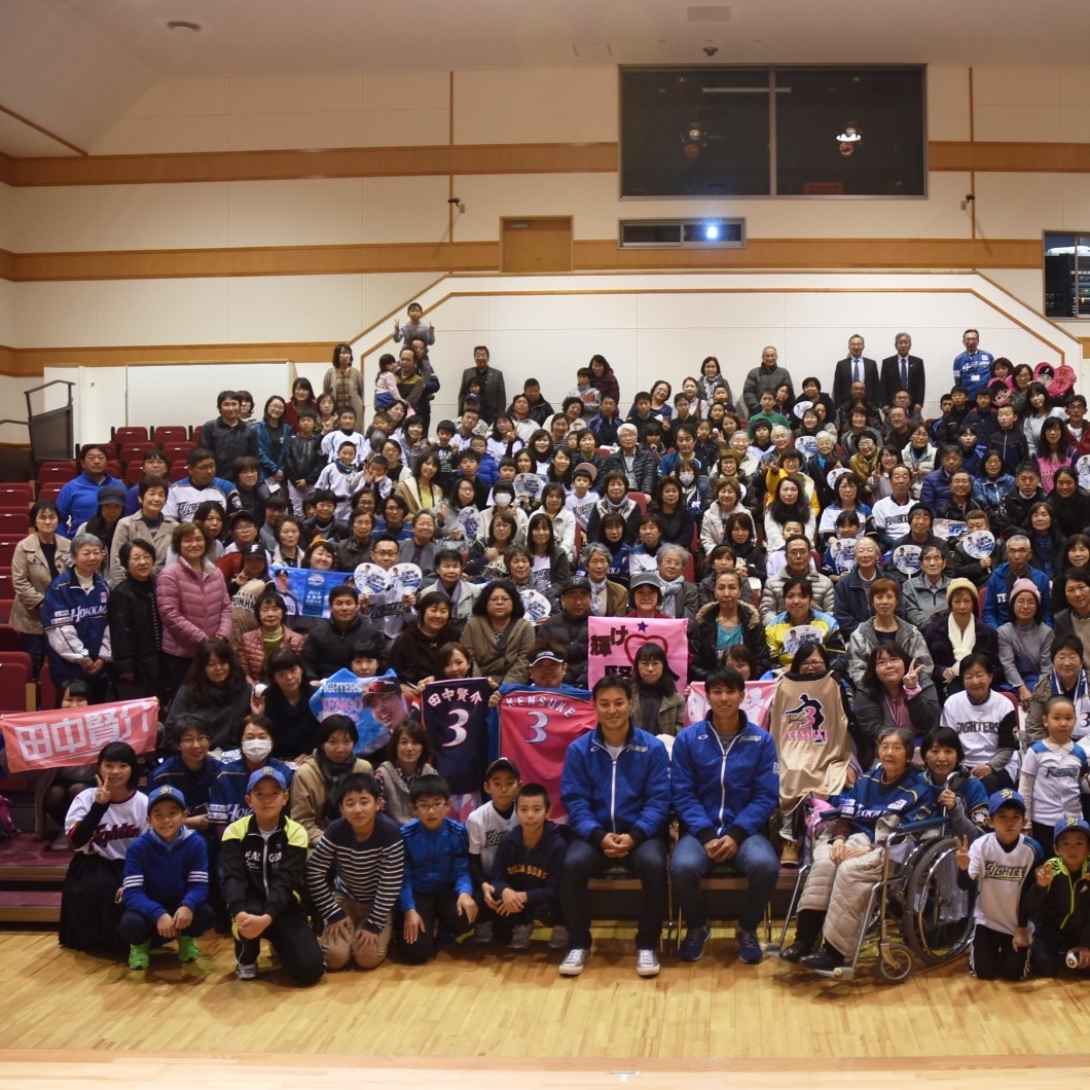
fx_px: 1247
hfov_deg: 46.5
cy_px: 553
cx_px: 720
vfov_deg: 47.2
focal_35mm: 35
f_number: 3.5
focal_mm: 18
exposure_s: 1/30
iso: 360
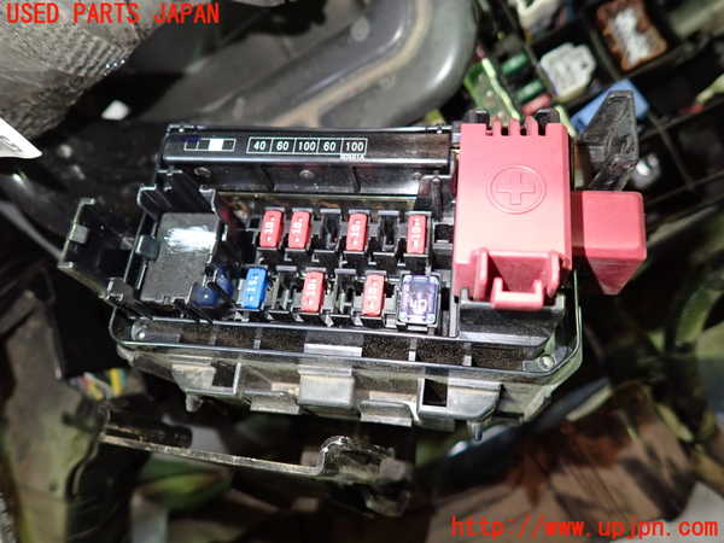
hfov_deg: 69.4
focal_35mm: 25
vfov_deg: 54.9
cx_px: 362
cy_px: 272
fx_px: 523
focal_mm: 4.5
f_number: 2
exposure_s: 1/30
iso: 400
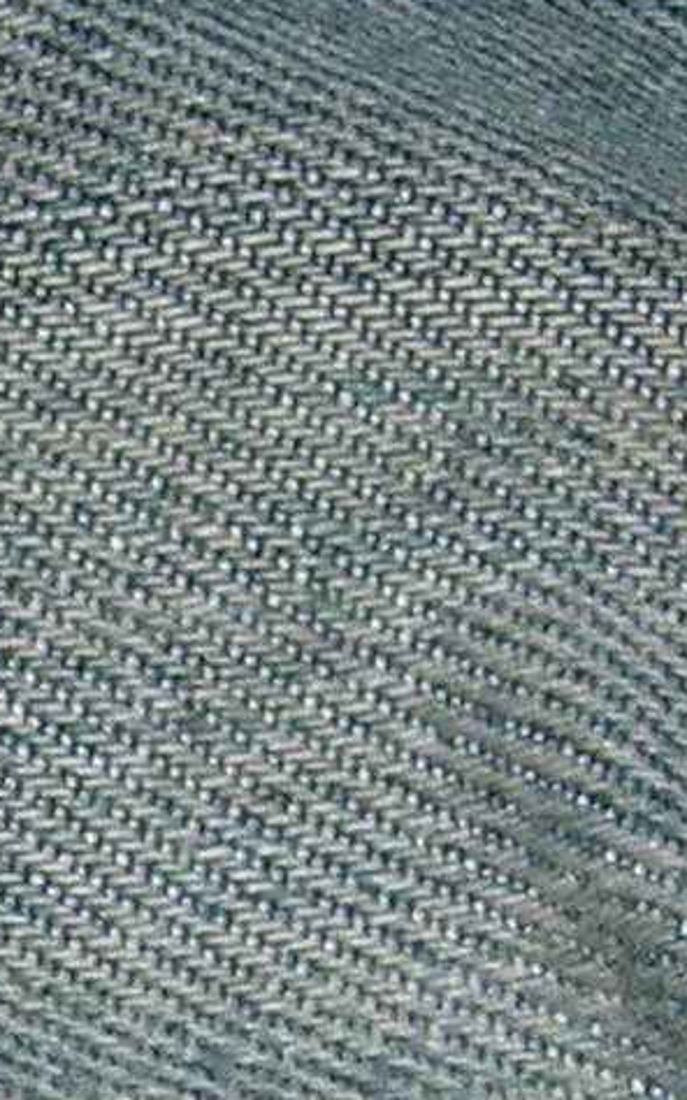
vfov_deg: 12.0
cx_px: -759
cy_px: 998
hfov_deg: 7.2
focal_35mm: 174
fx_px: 5216
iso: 50
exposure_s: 1/60.1
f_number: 4.9
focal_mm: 5.7
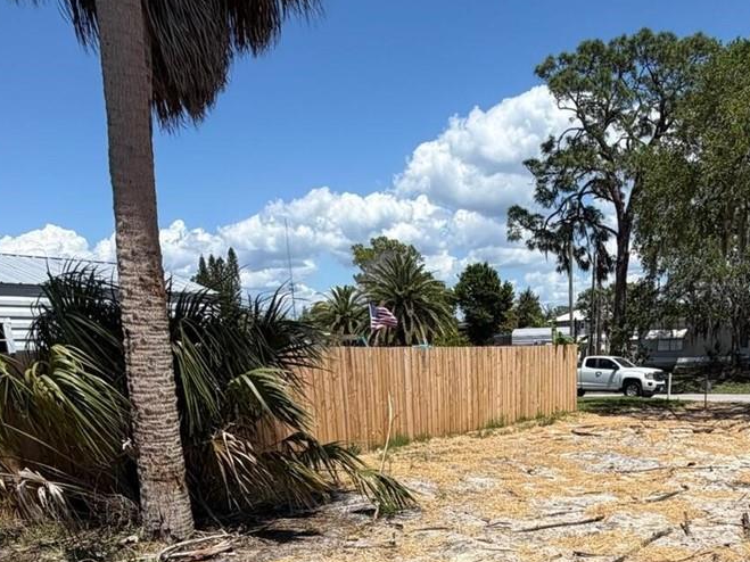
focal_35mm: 34
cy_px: 564
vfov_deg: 37.3
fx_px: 737
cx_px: 494
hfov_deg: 53.0
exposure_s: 1/1145
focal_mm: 2.22
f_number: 2.2
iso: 20
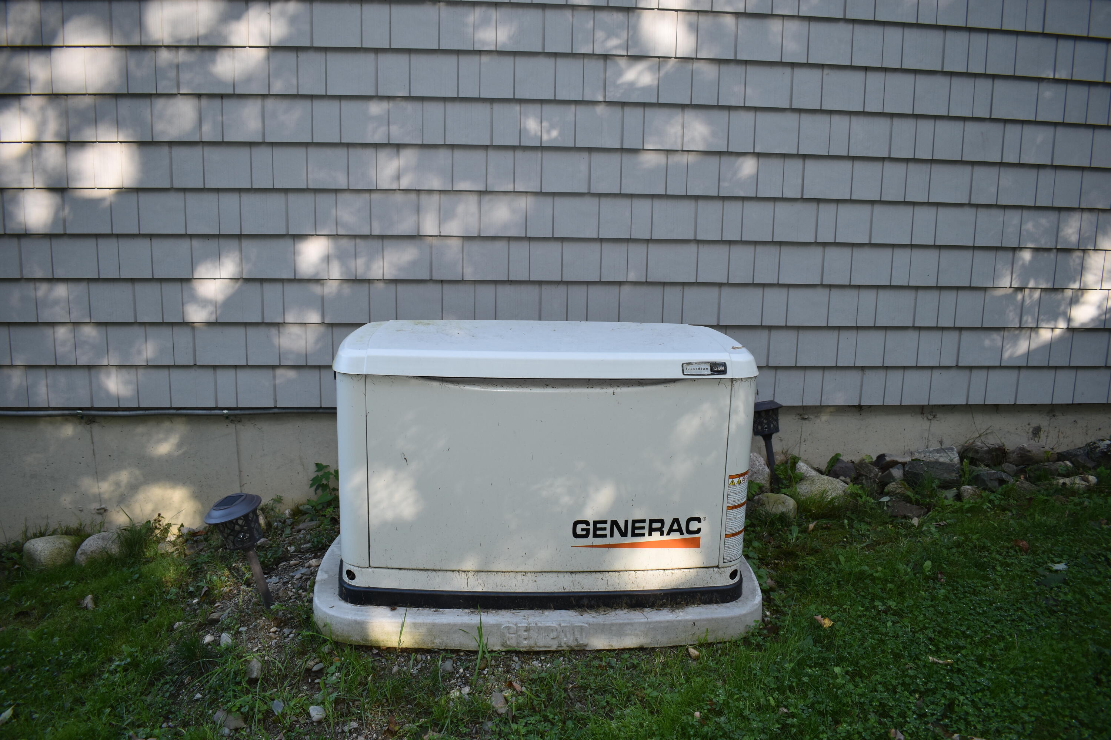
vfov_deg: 47.9
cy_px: 370
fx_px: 833
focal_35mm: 27
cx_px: 556
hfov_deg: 67.4
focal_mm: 18
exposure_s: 1/200
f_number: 5
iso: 250
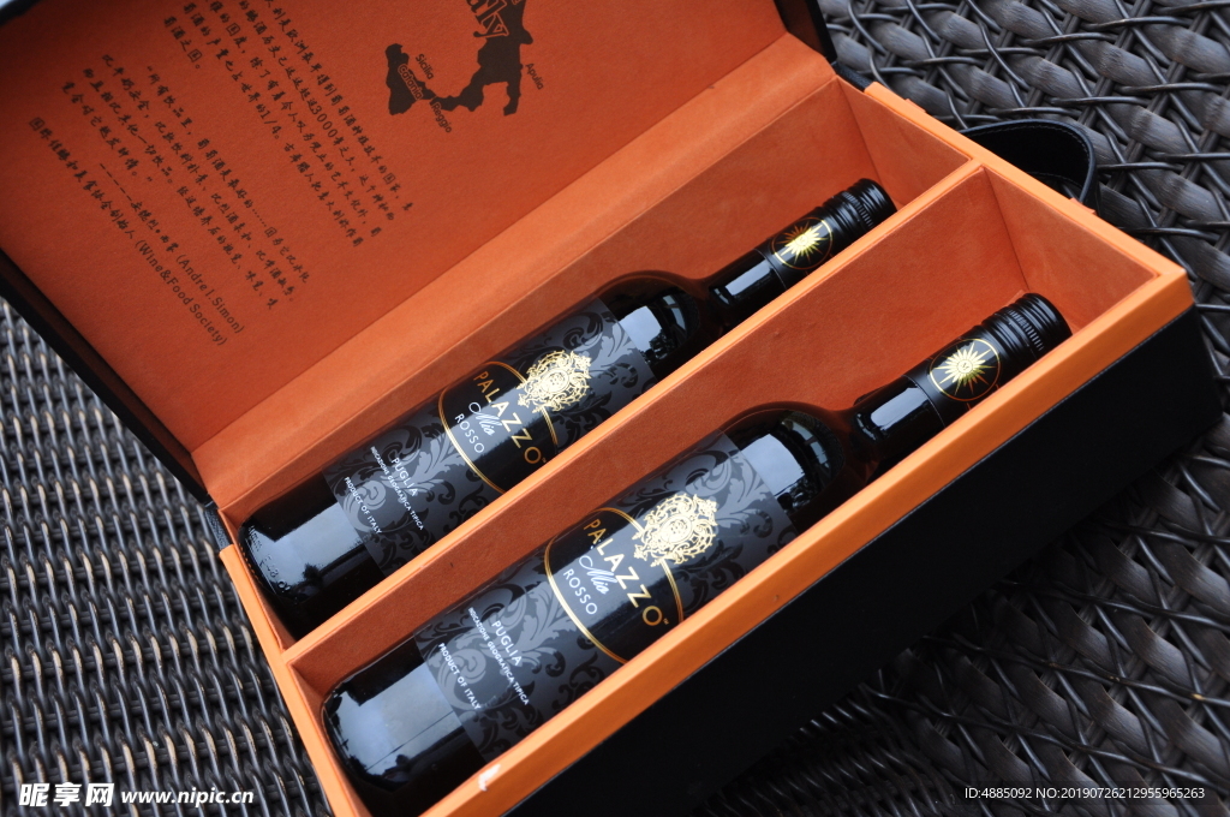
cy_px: 408
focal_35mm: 48
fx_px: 1638
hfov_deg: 41.2
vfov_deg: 28.0
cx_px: 615
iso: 500
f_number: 4.2
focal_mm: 32
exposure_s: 1/320
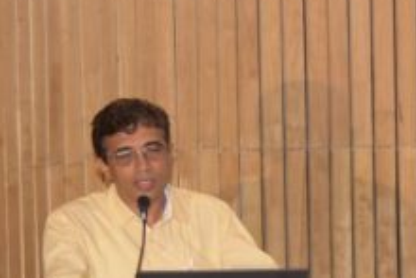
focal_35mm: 214
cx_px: 828
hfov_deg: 9.0
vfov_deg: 6.4
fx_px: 2474
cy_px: 194
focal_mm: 46
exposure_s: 1/125
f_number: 4
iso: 800
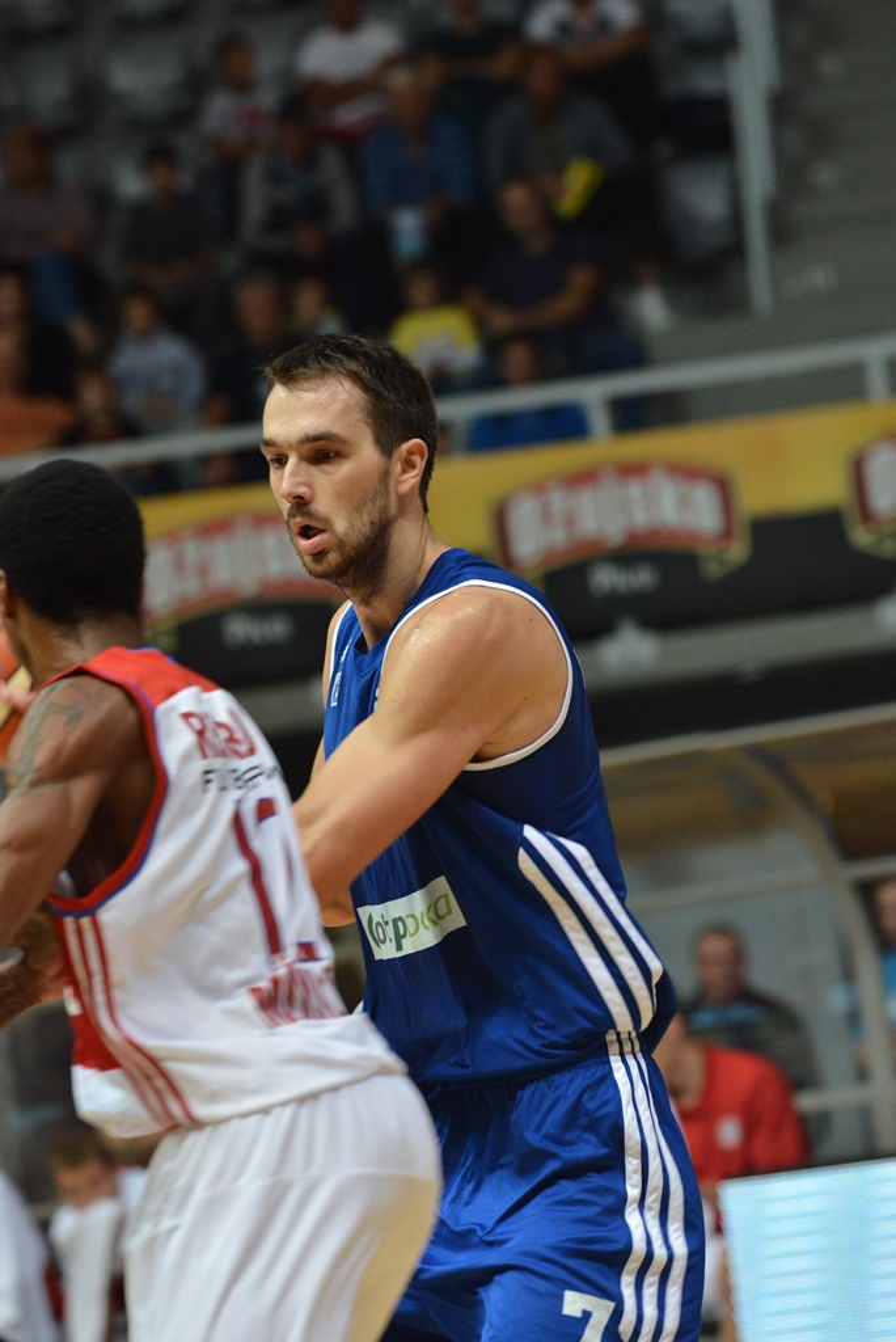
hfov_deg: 4.6
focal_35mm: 300
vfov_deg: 6.9
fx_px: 11184
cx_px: 448
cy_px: 671
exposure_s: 1/320
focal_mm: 300
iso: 2500
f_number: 8
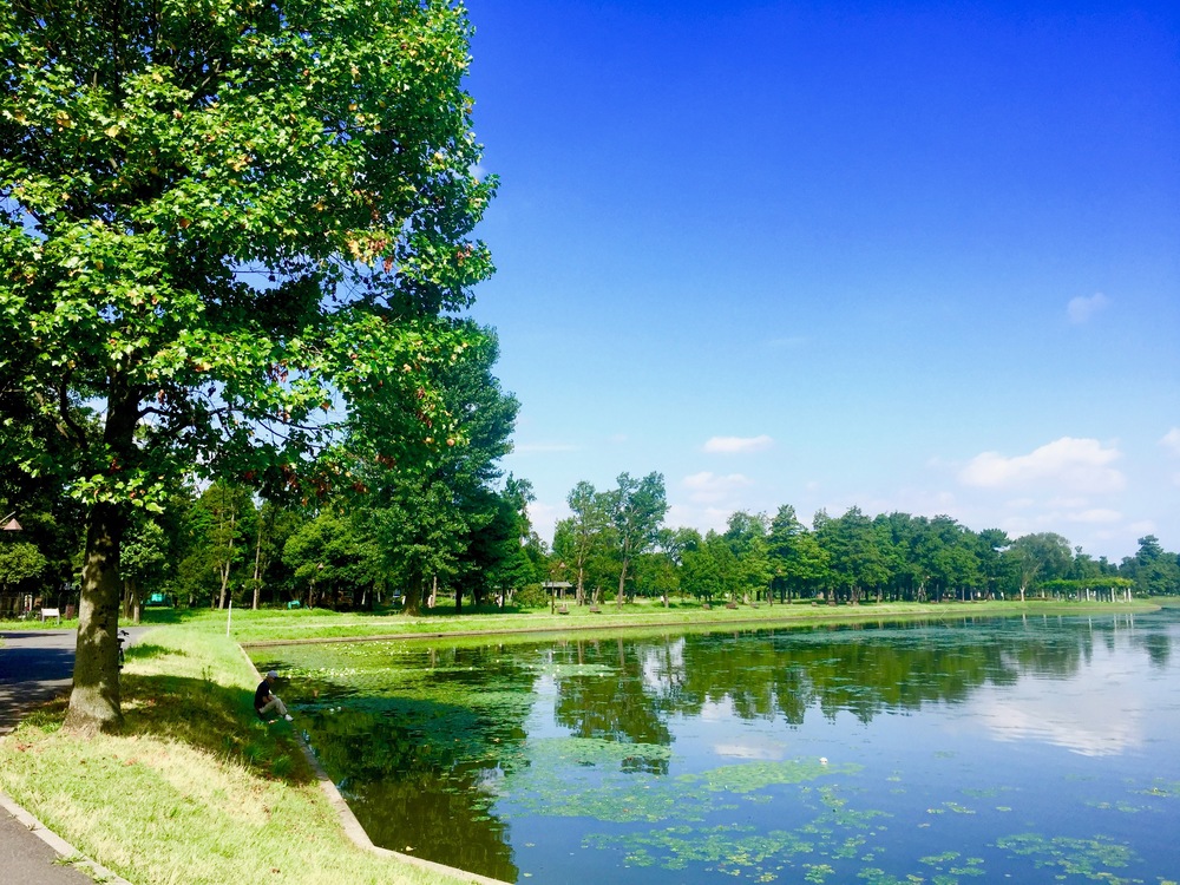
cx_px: 590
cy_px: 442
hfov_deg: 61.7
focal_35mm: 29
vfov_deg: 48.2
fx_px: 989
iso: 32
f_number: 2.2
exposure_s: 1/1647
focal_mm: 4.15
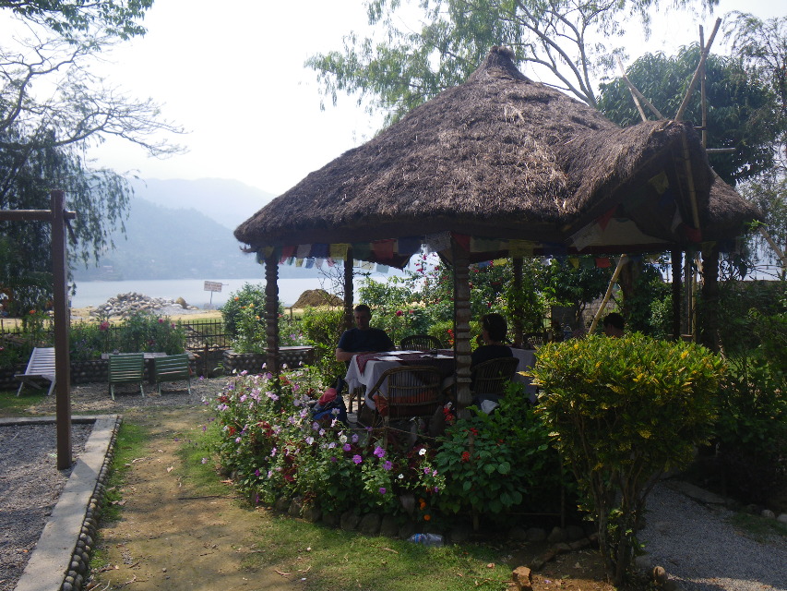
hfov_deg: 63.4
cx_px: 394
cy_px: 296
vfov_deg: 49.8
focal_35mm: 28
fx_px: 637
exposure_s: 1/200
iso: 50
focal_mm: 5
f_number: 4.2
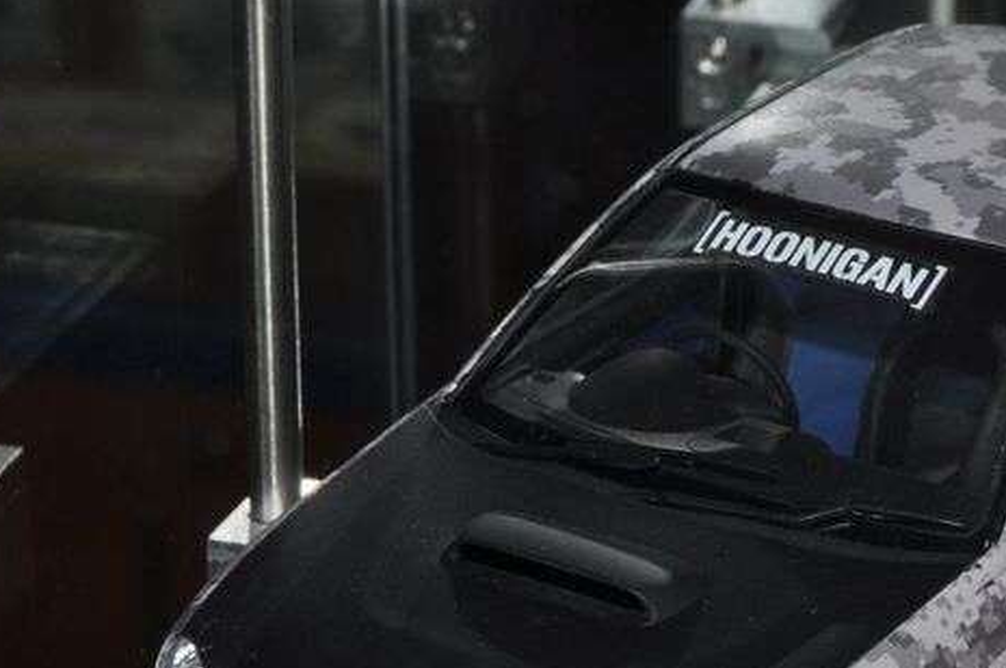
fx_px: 4606
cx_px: 939
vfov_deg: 8.3
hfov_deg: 12.4
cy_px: 495
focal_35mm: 165
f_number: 13
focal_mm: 40
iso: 200
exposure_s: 1/200
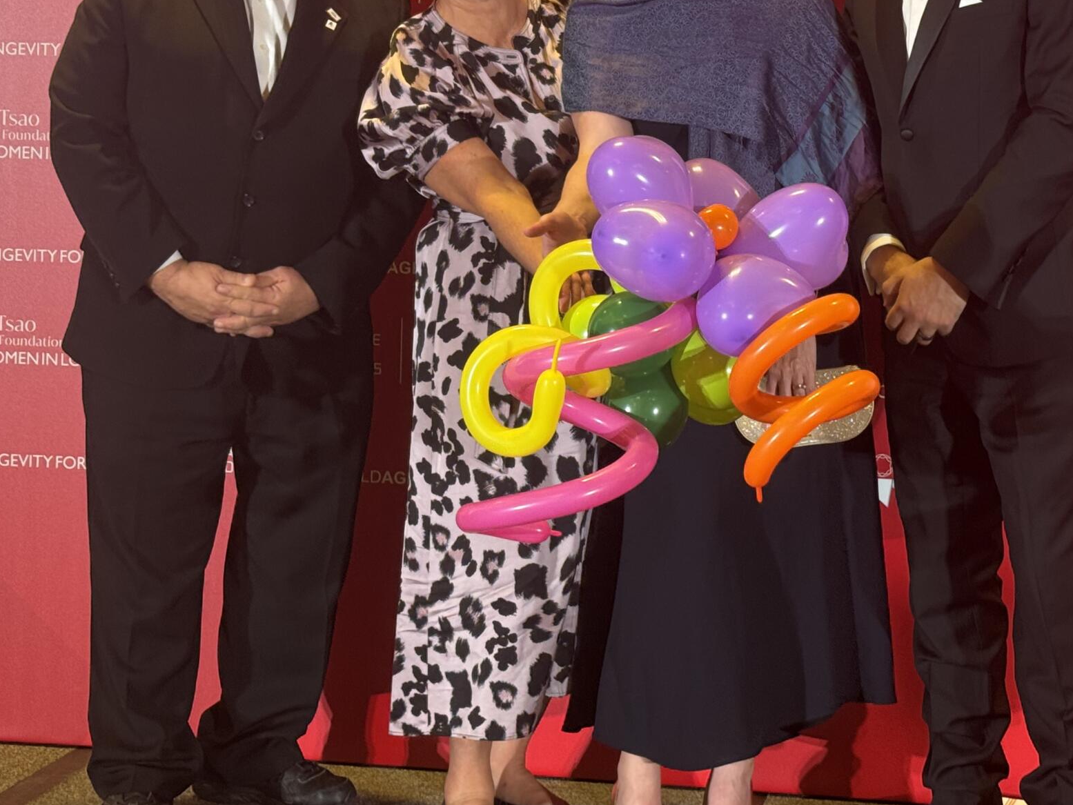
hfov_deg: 24.7
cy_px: 228
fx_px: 2449
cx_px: 591
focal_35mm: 79
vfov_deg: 18.6
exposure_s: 1/50
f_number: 1.78
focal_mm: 6.76
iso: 125
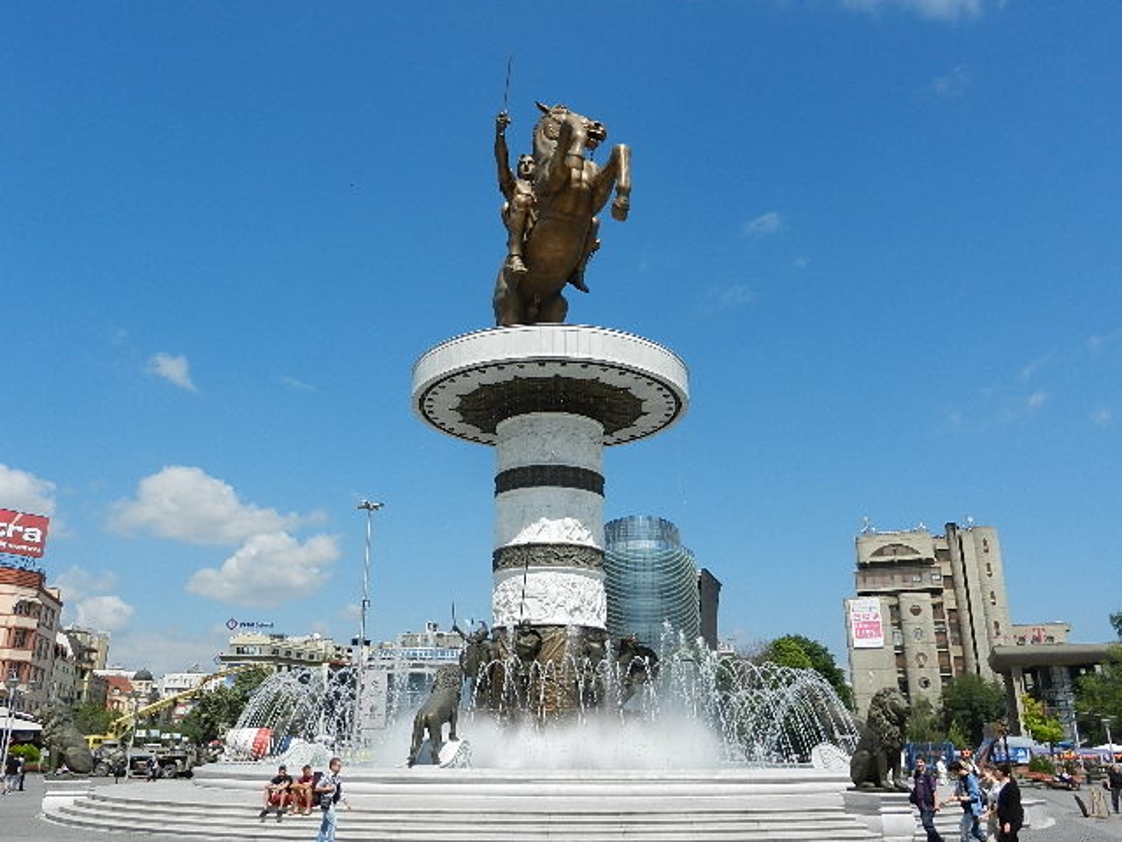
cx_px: 561
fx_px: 940
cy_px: 421
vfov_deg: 48.2
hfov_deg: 61.7
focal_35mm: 29
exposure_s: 1/2000
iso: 160
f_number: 3.6
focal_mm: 5.1
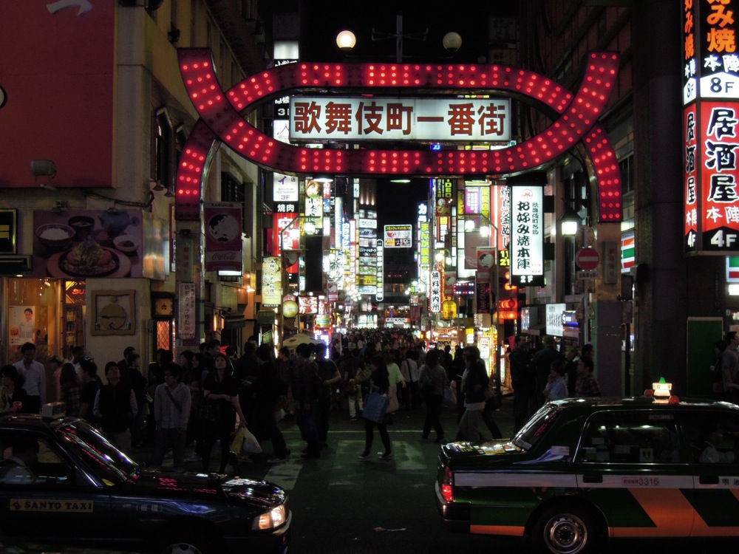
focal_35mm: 55
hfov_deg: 34.9
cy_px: 277
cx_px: 370
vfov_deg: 26.6
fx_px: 1174
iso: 400
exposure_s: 1/60
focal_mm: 9.9
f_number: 4
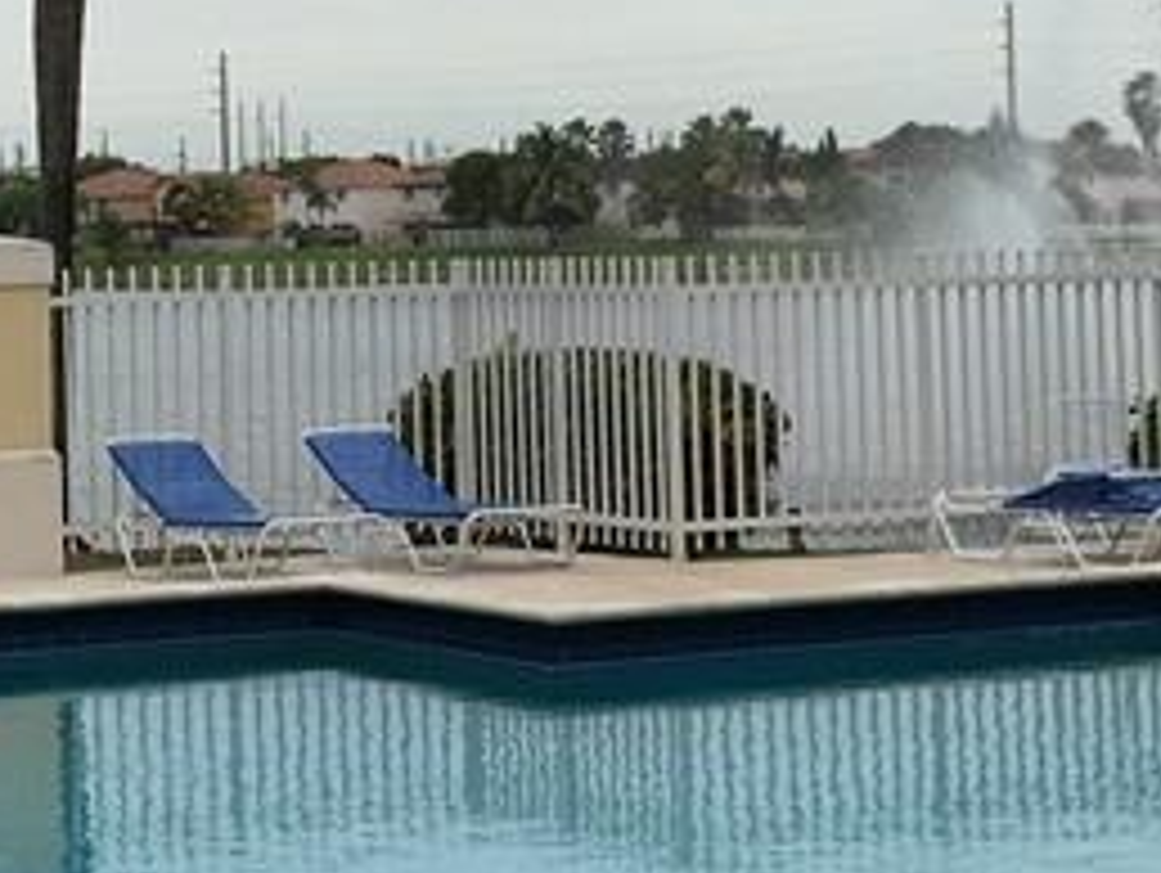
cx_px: 158
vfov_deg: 12.7
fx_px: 3861
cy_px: -22
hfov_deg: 16.9
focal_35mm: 115
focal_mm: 4.15
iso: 25
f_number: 2.2
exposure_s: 1/1570
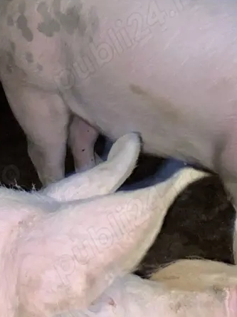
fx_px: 713
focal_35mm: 78
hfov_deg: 18.8
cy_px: 63
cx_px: 176
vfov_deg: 24.6
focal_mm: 4.25
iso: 250
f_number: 1.8
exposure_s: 1/4
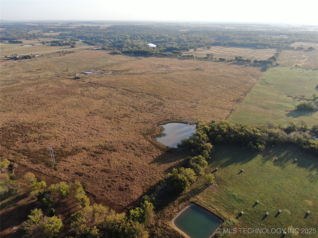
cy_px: 119
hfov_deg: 71.6
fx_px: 220
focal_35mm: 24
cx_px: 159
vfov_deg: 56.8
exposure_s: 1/500
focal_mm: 4.39
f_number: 2.8
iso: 100
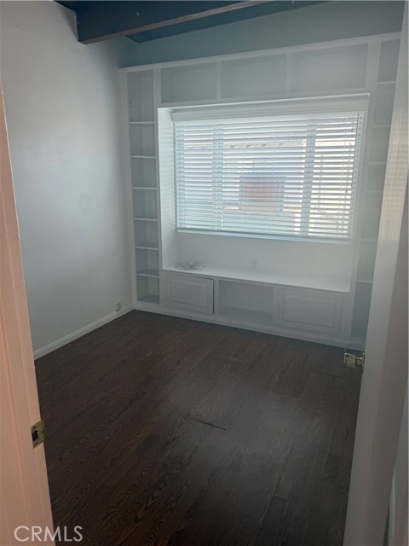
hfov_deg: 56.8
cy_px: 273
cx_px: 204
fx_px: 378
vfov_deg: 71.6
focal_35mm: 24
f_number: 1.78
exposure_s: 1/269
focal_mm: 6.76
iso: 100
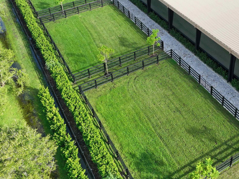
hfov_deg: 41.5
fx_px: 304
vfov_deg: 32.5
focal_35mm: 44
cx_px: 184
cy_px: 54
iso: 130
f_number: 2.8
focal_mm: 12.29
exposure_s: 1/800
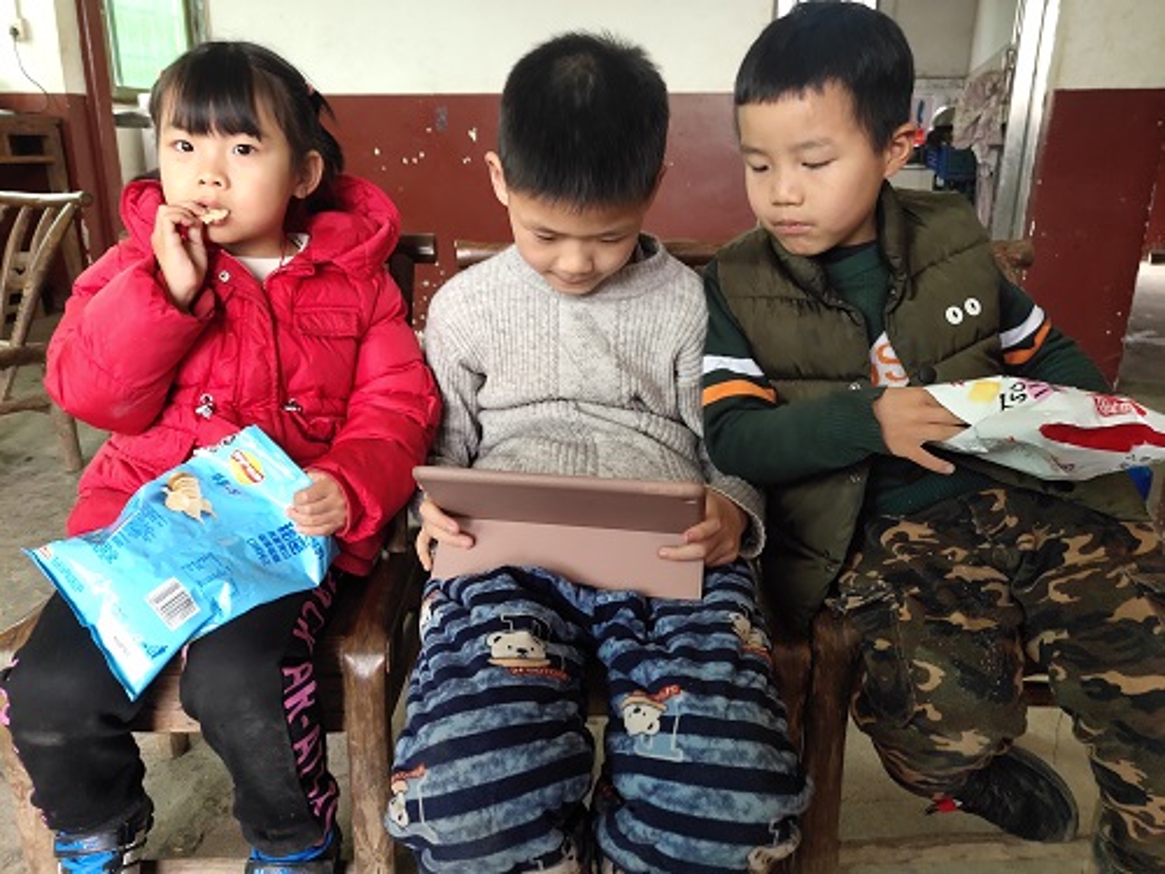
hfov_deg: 60.0
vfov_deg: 46.8
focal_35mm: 30
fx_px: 1010
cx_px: 582
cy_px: 437
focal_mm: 4.35
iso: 387
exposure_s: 1/50
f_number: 1.8
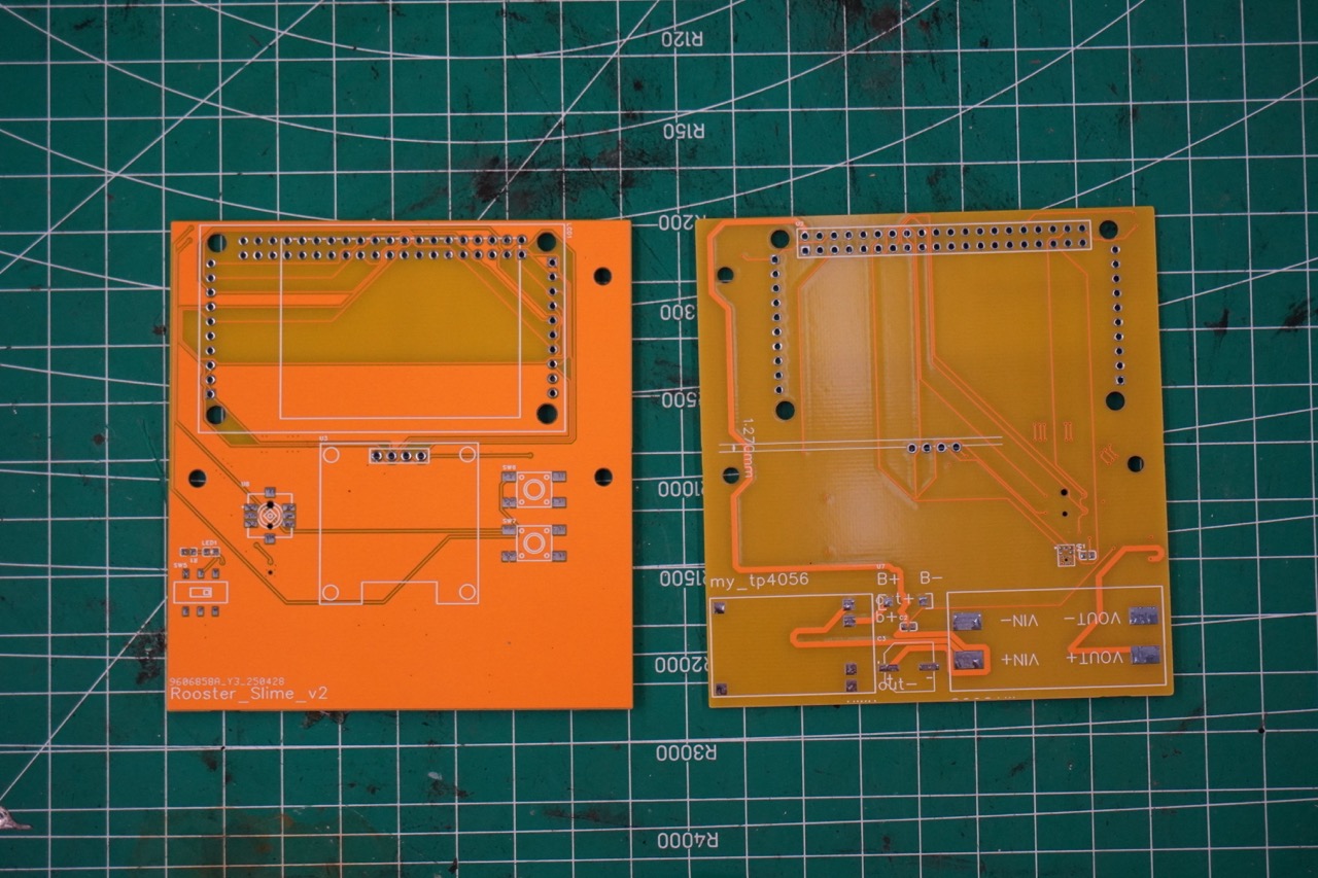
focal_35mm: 75
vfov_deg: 18.2
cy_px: 439
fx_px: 2745
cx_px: 659
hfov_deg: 27.0
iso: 1600
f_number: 5.6
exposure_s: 1/80
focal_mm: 50
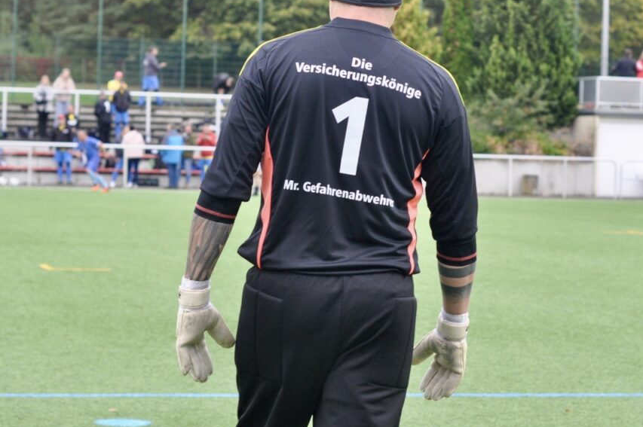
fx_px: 1606
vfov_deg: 15.2
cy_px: 175
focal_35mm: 90
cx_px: 338
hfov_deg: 22.6
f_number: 5
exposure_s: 1/250
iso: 640
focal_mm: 50
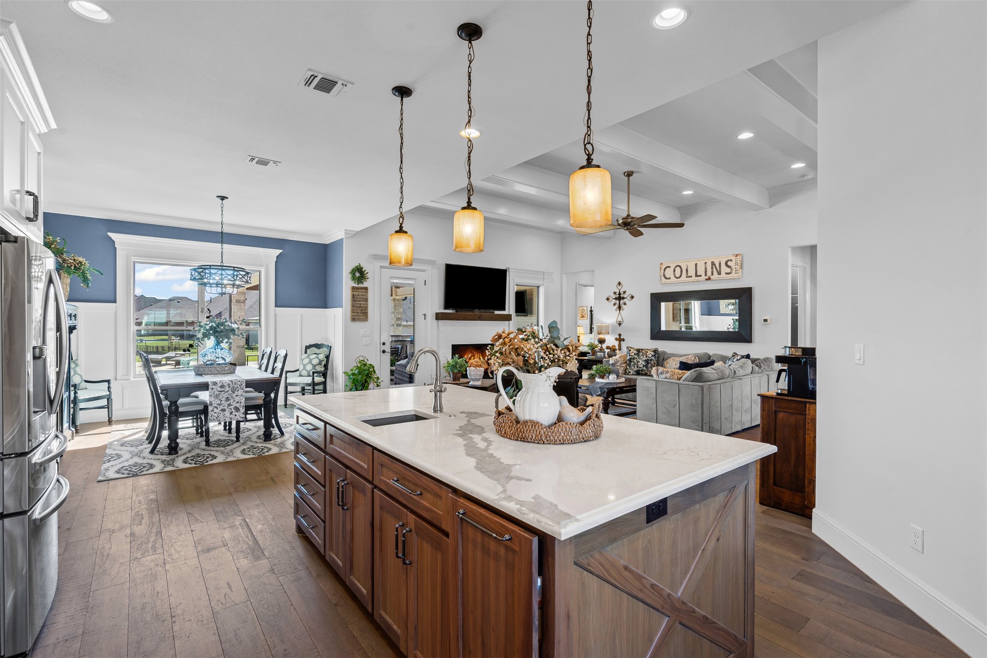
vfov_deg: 73.7
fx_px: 439
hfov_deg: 96.7
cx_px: 494
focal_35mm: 16
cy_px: 329
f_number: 9
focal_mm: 16
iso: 160
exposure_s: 1/4
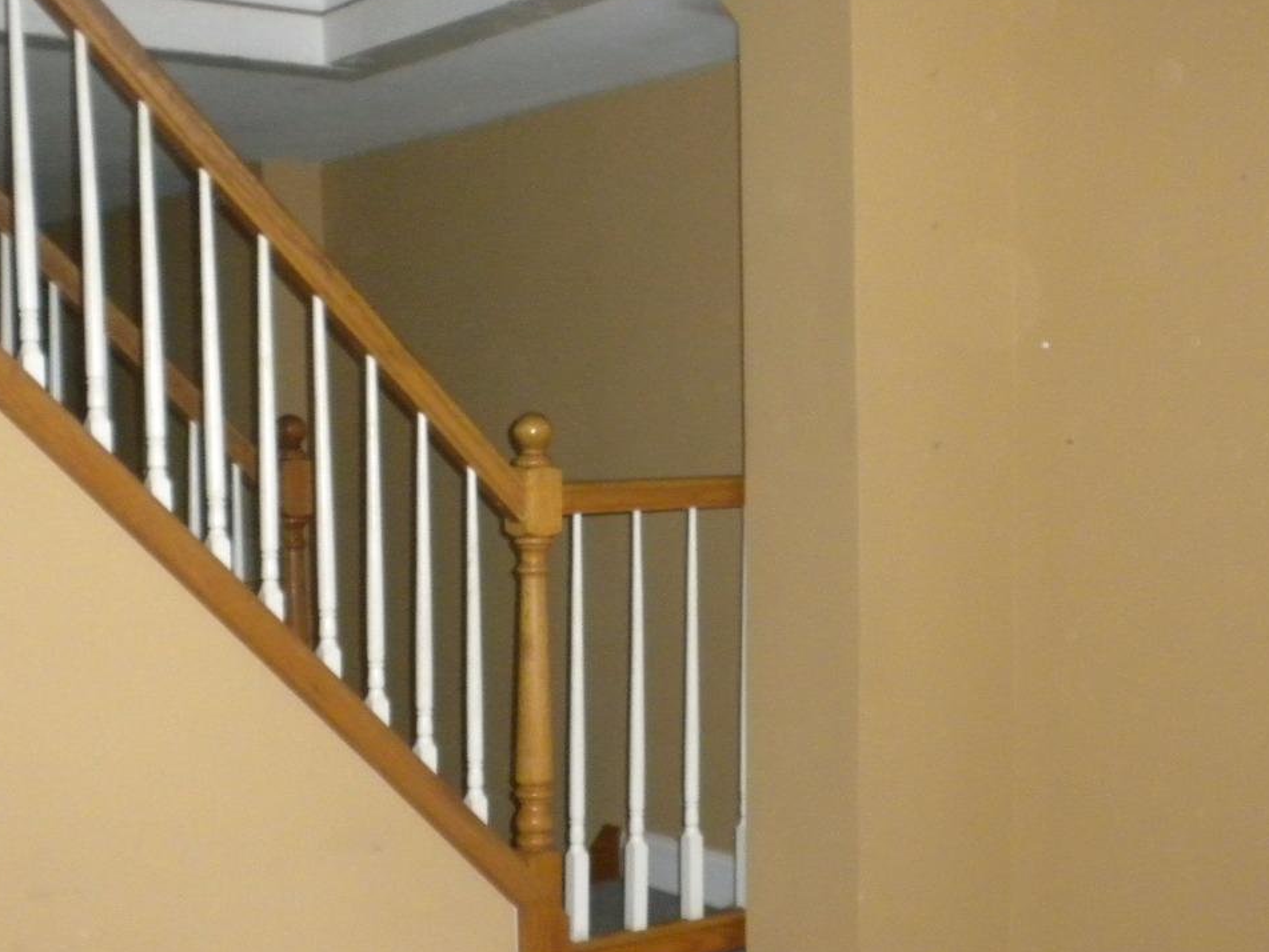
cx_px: 690
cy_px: 599
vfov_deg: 26.0
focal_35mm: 56
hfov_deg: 34.3
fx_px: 2054
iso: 400
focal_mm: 6.6
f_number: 3.5
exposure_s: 1/30
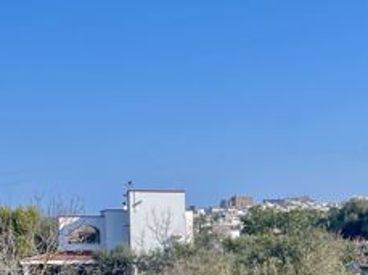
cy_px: 270
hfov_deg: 23.6
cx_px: 419
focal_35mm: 77
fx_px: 817
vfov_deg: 18.6
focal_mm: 5.1
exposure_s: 1/4348
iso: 32
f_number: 1.6
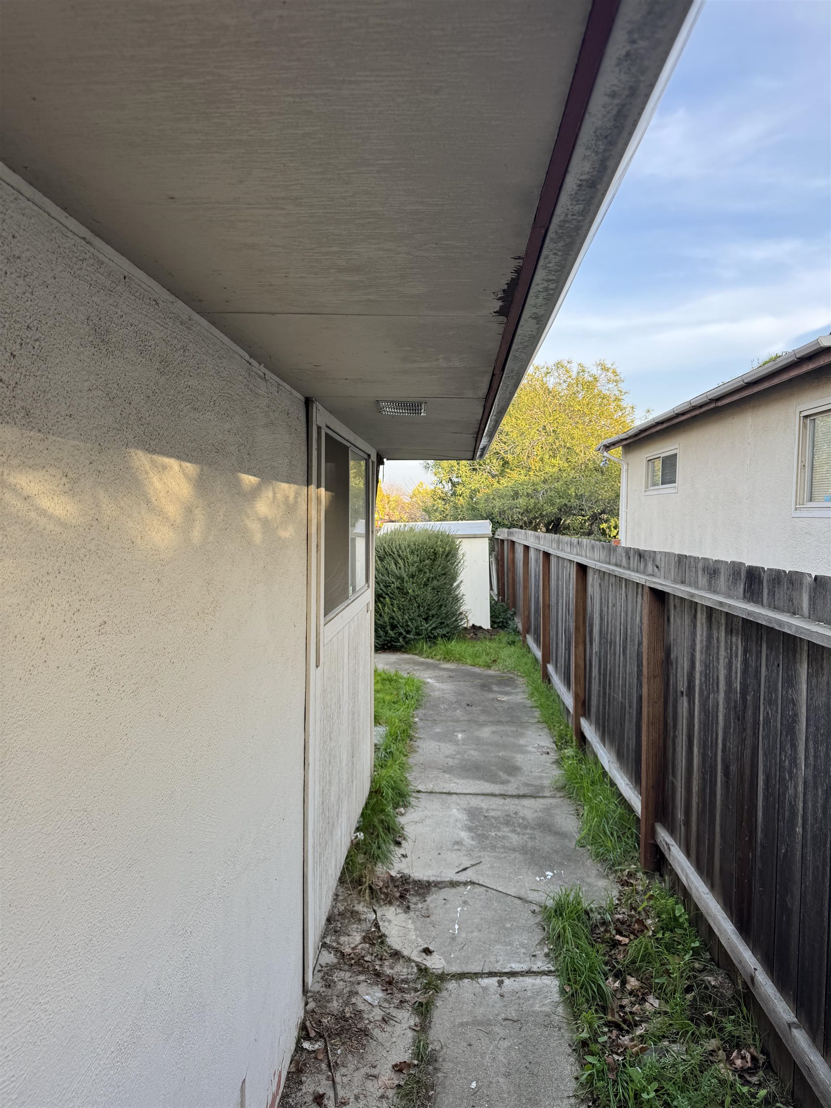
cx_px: 416
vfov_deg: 71.6
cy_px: 554
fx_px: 768
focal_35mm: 24
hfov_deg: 56.8
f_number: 1.78
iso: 80
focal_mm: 6.76
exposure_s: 1/364
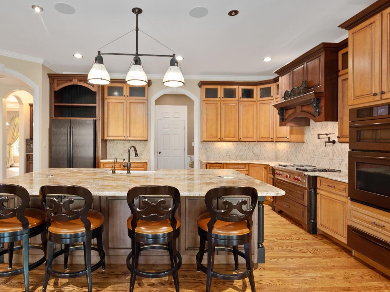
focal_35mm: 18
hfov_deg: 87.0
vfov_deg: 71.6
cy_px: 145
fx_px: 203
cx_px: 163
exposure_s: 1/2.5
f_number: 5.6
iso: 400
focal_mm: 8
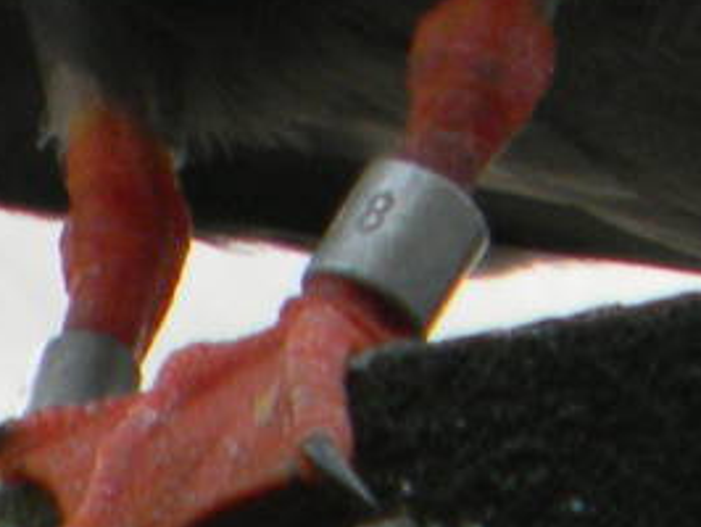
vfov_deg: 0.6
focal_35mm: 2490
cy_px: -1007
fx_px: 50470
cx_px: 69
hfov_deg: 0.8
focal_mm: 75
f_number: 5.4
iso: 134
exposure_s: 1/124
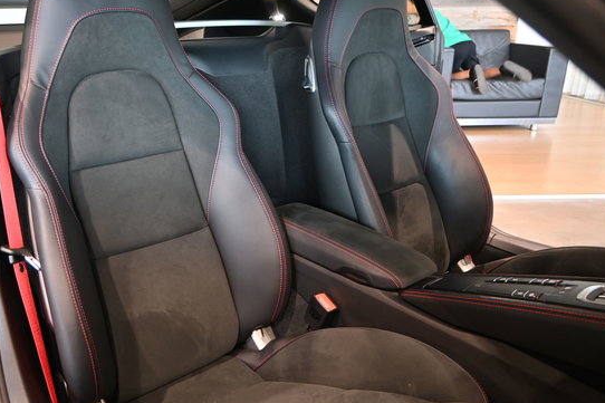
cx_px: 191
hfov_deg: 54.4
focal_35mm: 34
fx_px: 571
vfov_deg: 38.8
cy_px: 215
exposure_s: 1/25
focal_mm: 16
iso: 320
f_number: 3.5
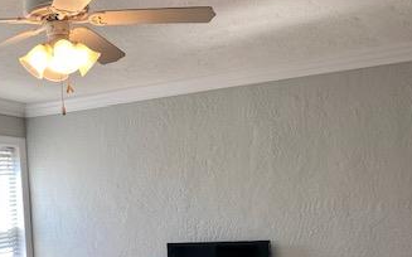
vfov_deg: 23.6
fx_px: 606
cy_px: 208
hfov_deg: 36.4
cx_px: 87
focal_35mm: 54
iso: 32
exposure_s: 1/124
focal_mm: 4.25
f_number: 1.8
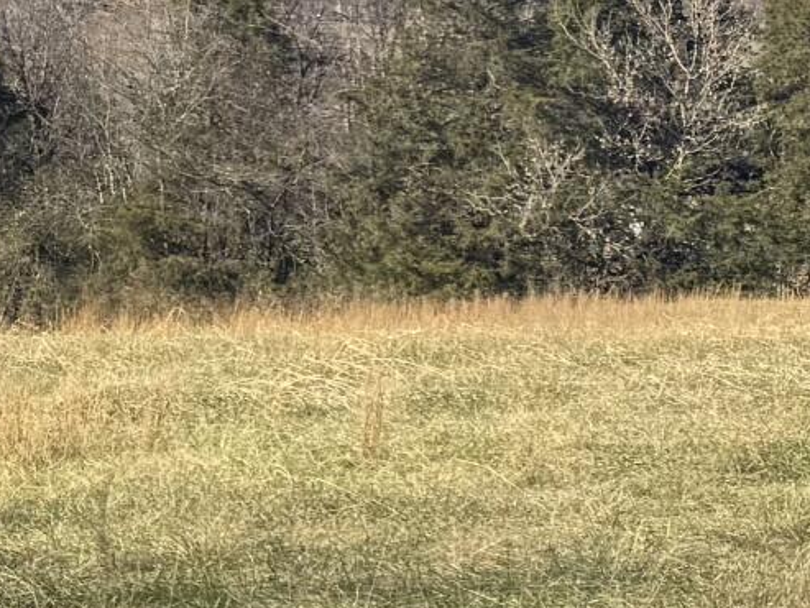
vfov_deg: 10.2
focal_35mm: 146
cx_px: -1286
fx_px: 3417
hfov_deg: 10.9
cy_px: 191
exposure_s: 1/3279
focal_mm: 6.76
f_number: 1.78
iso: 80
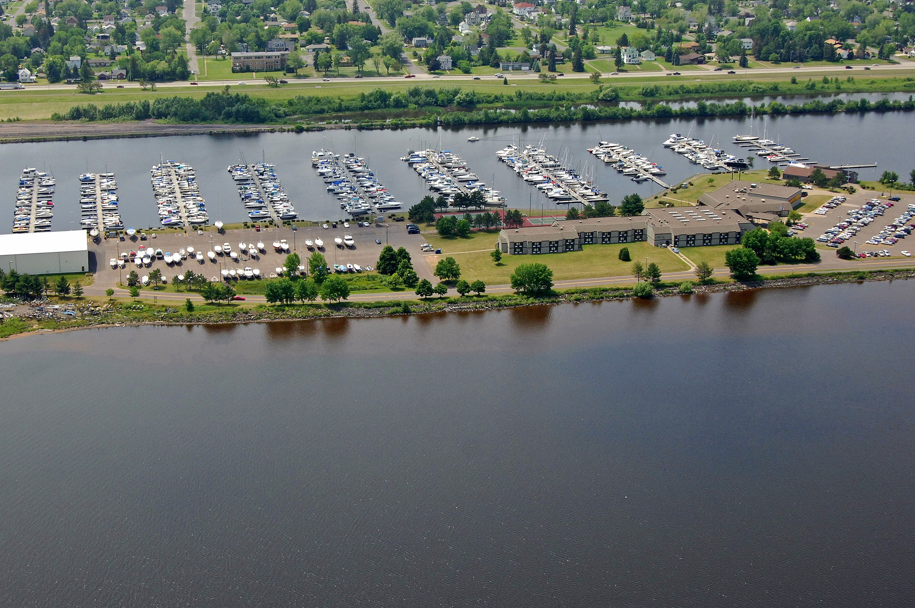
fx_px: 1489
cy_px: 223
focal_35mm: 59
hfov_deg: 34.0
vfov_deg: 23.0
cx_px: 340
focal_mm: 29
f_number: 7.1
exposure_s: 1/1000
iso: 400
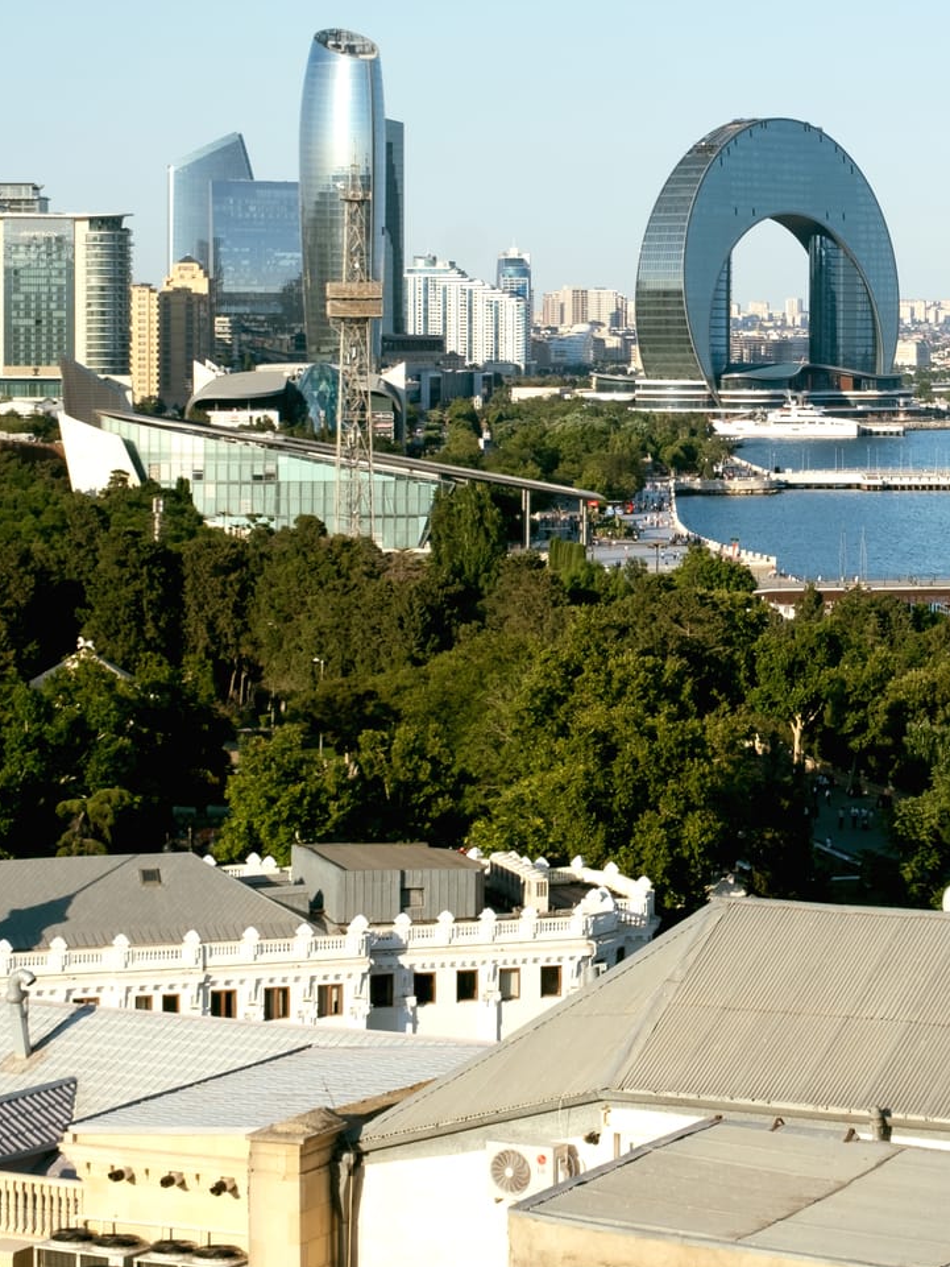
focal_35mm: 98
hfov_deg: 14.9
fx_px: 3585
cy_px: 452
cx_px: 909
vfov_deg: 20.0
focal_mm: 32.5
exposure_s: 1/125
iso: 100
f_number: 11
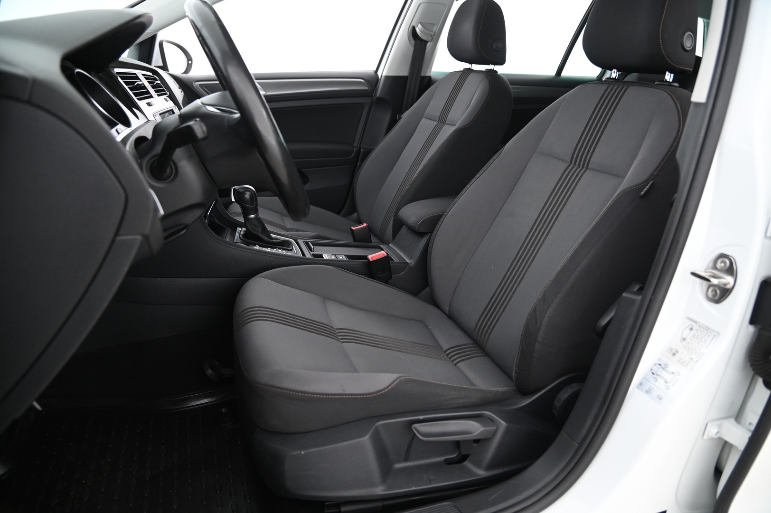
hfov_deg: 73.8
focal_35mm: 24
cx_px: 386
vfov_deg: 53.1
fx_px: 514
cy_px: 256
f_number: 4
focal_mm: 24
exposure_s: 1/15
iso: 2000
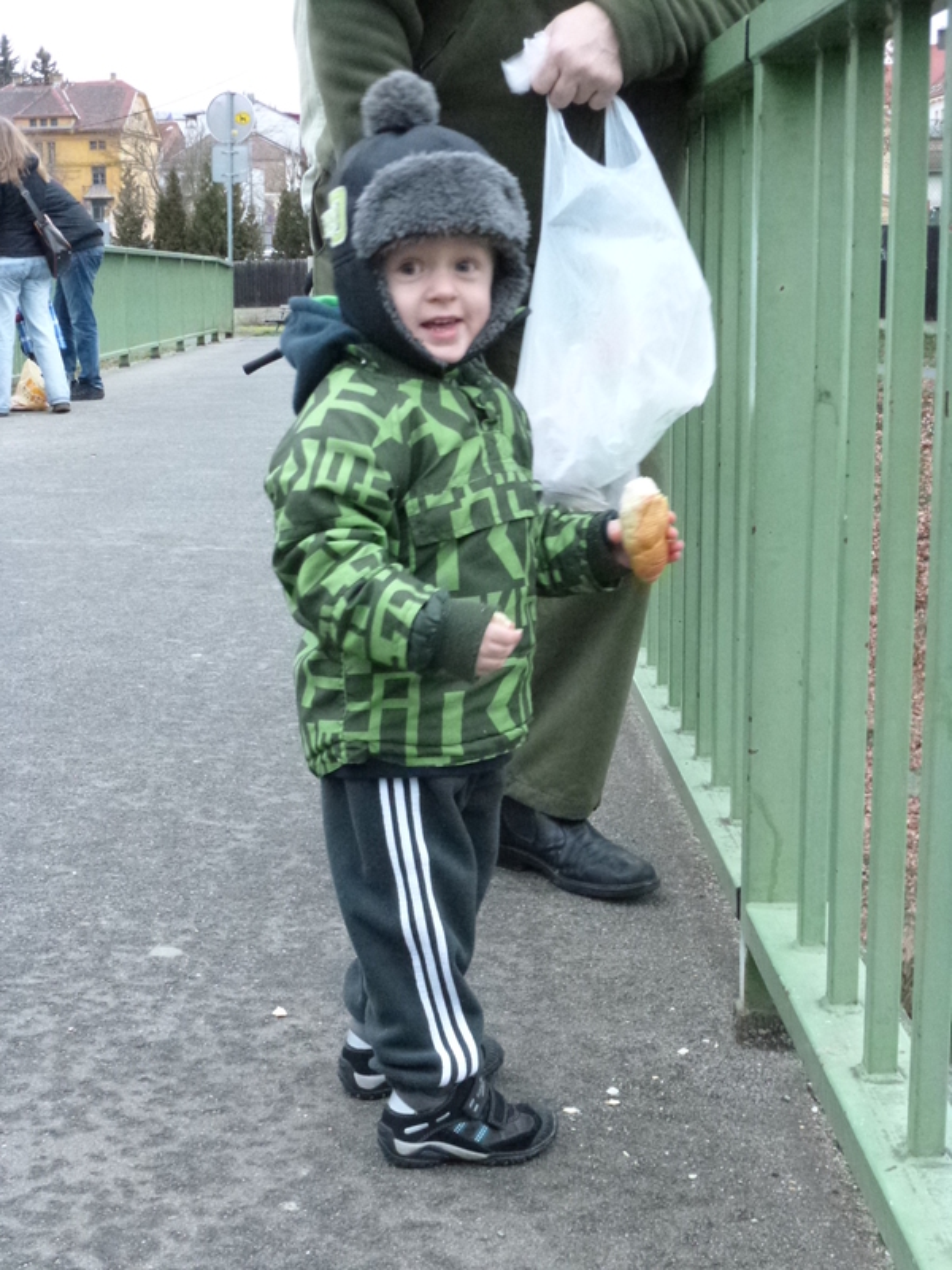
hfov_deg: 30.3
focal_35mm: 48
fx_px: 1760
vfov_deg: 39.7
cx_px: 476
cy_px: 635
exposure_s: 1/13
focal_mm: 8.6
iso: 800
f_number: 4
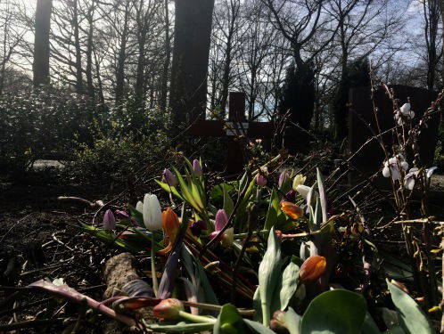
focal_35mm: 29
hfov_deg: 61.6
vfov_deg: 48.3
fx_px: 373
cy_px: 167
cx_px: 222
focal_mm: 4.15
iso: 25
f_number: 2.2
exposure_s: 1/761
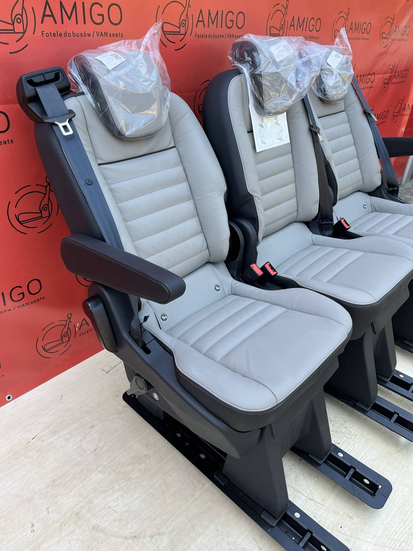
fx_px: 414
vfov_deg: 67.3
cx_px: 206
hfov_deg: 53.1
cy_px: 276
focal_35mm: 26
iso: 50
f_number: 1.6
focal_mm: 5.1
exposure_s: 1/325
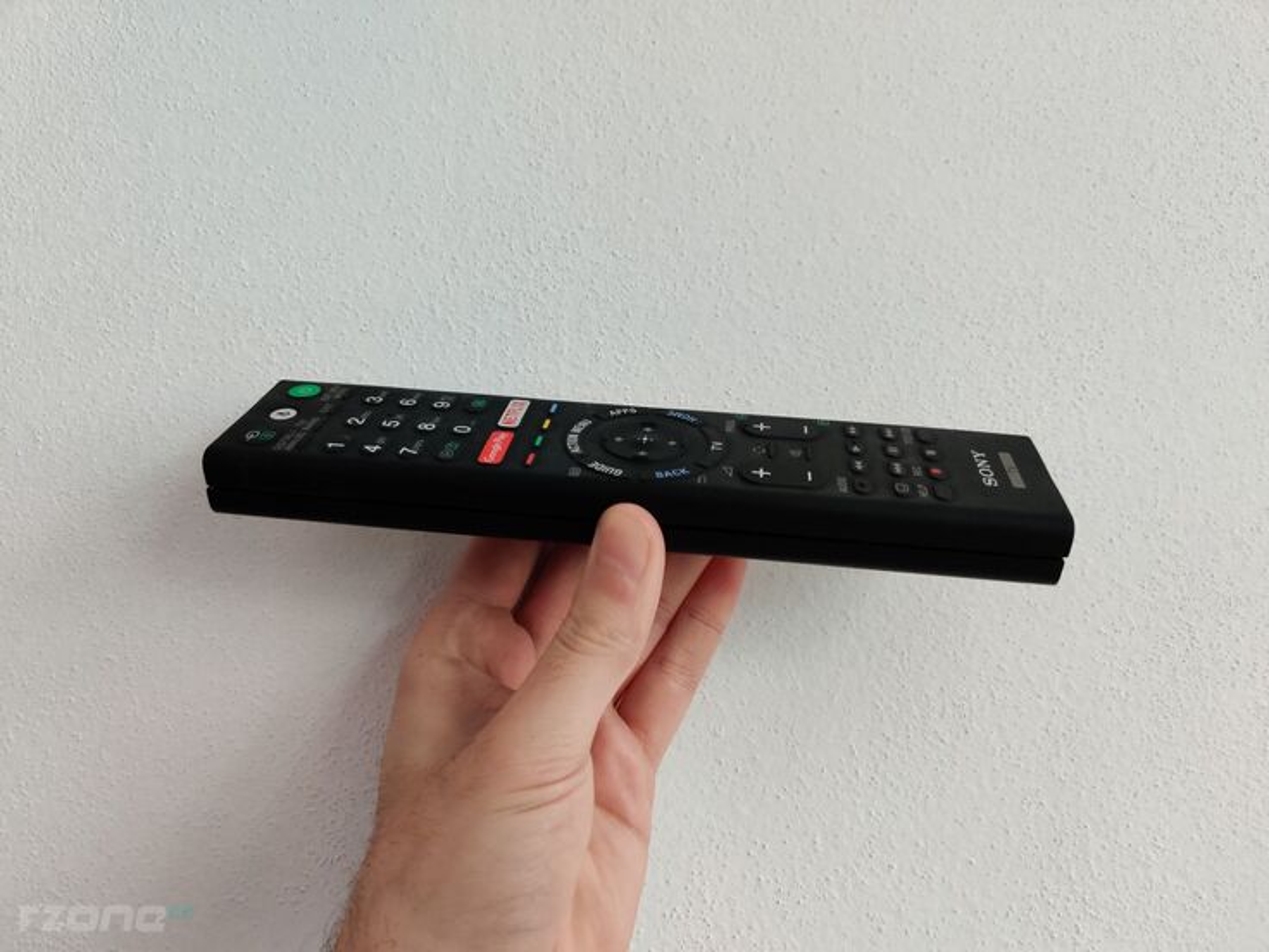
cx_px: 634
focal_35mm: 27
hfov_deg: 65.3
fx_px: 990
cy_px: 476
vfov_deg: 51.4
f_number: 1.65
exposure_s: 1/50
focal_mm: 4.75
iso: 800
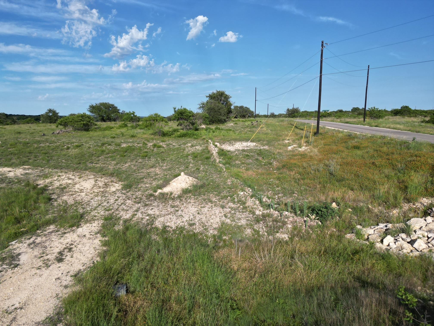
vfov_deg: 56.8
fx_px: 301
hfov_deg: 71.6
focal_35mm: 24
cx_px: 217
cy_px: 163
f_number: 1.7
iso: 100
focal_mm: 6.72
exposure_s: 1/2500
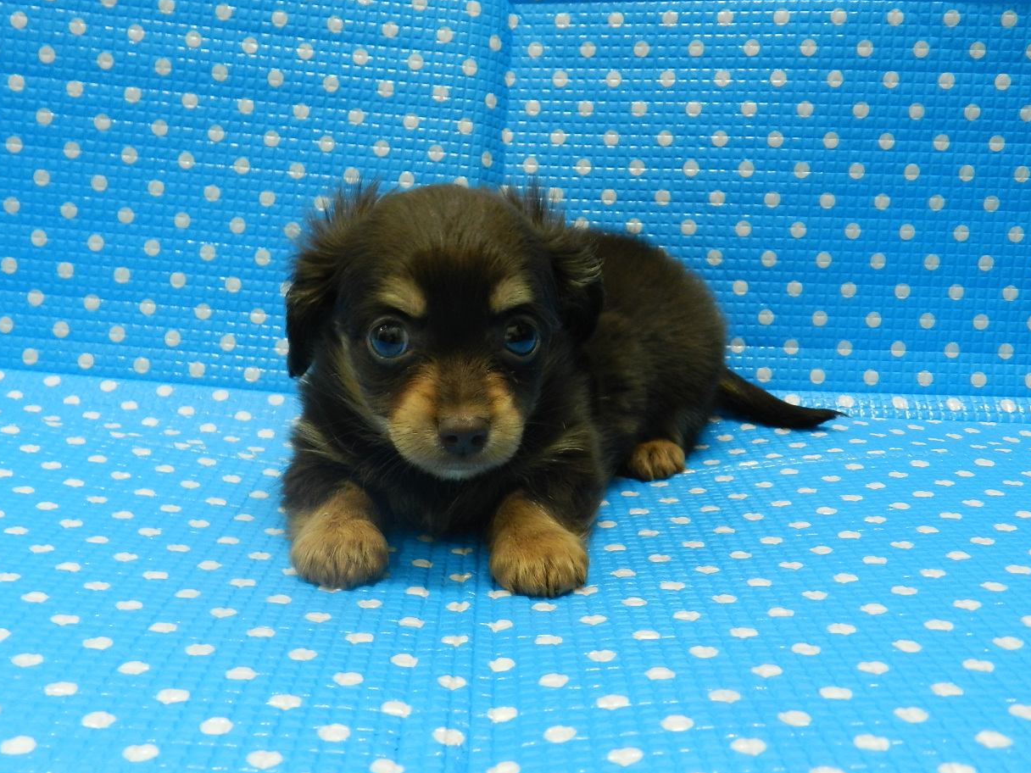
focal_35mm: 40
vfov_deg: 36.0
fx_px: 1191
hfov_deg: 46.8
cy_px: 392
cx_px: 495
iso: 400
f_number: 4
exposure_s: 1/25
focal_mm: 6.7
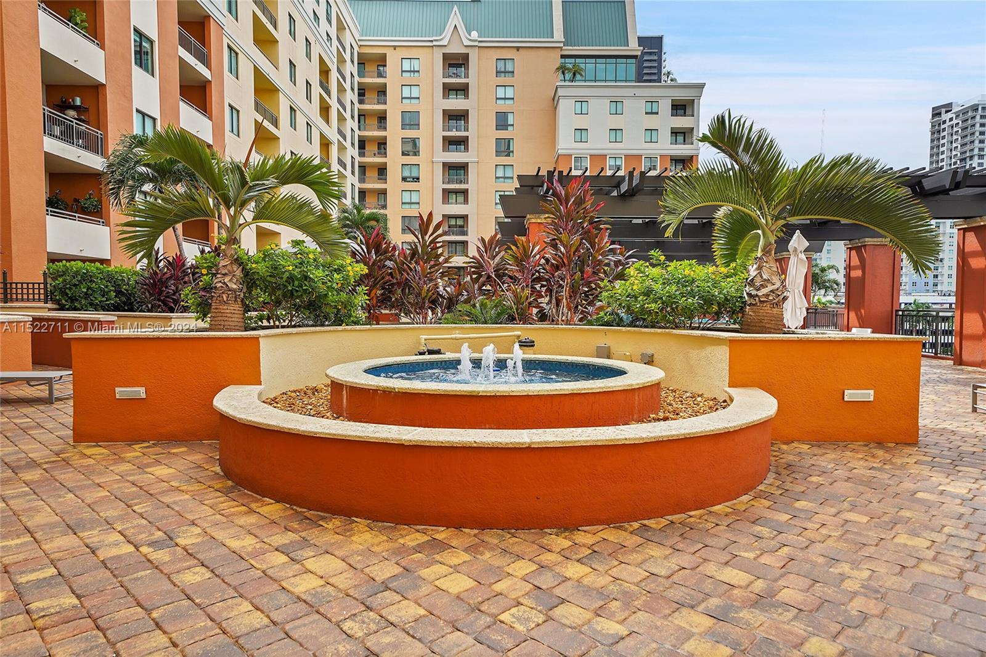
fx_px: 602
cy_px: 328
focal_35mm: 22
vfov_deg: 57.2
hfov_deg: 78.6
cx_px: 493
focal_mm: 22
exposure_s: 1/320
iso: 400
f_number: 8
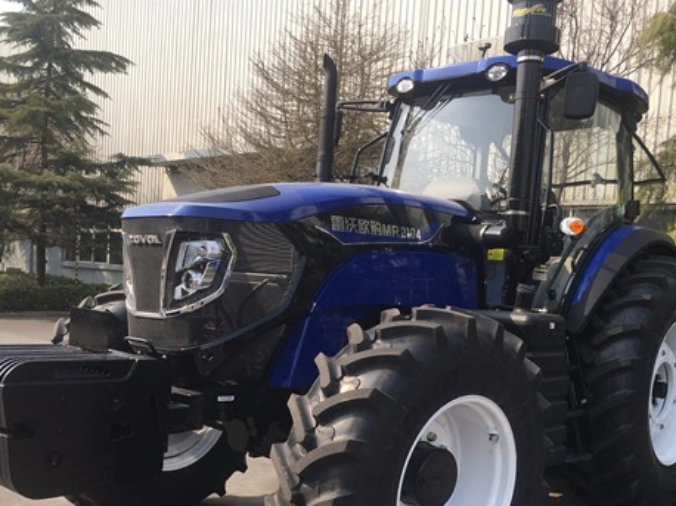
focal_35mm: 38
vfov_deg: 37.4
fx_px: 742
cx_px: 375
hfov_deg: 48.9
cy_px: 329
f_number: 2.2
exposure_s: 1/761
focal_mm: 4.15
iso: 25
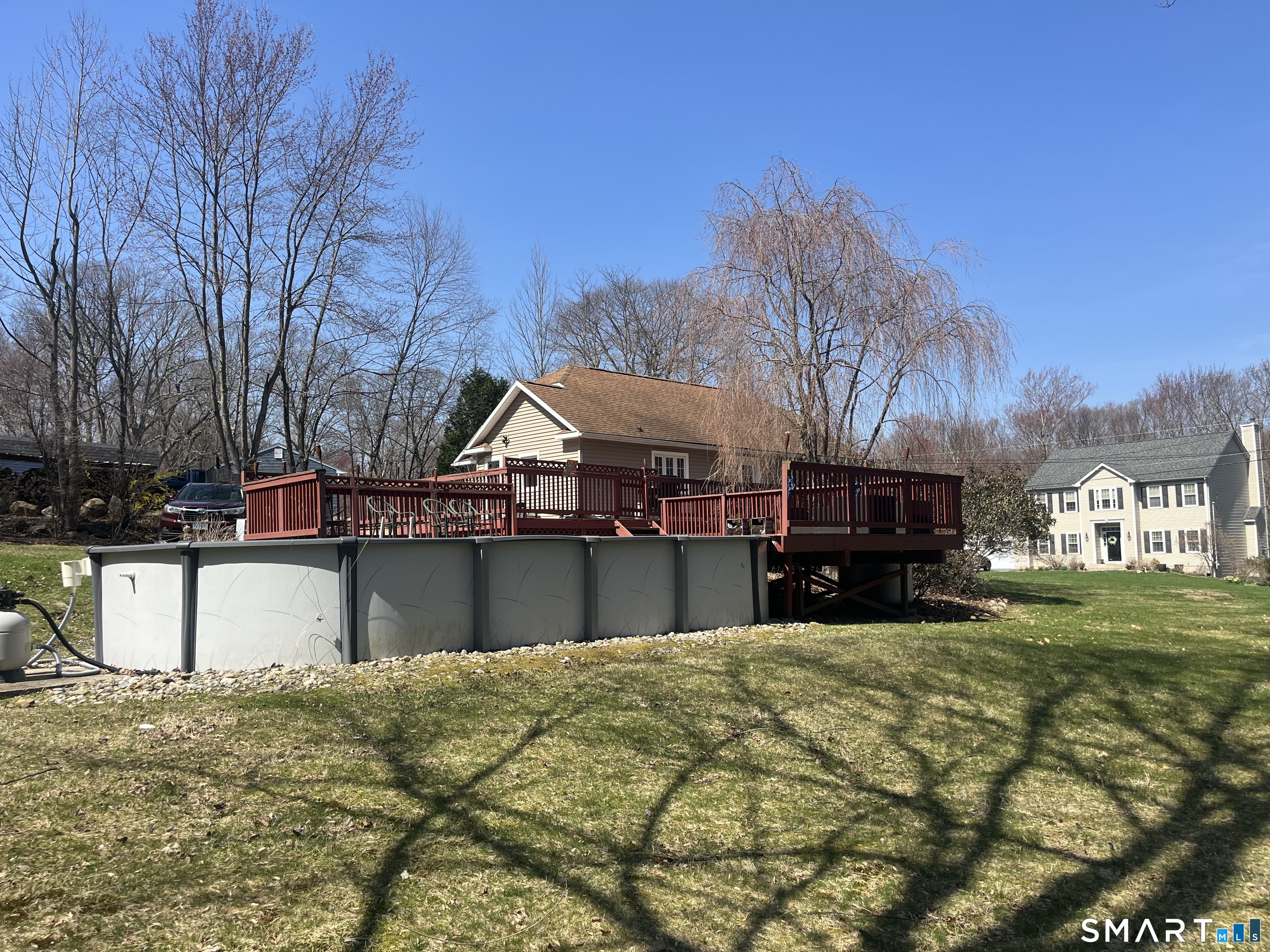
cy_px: 476
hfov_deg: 67.3
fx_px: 954
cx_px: 635
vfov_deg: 53.1
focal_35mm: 26
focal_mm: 5.1
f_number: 1.6
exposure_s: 1/2688
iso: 50
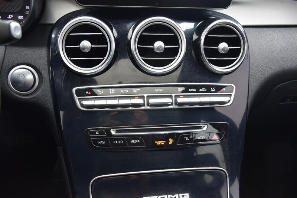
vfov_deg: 40.0
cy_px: 99
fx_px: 272
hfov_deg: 57.2
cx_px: 148
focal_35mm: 33
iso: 1000
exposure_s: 1/60
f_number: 3.5
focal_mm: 22
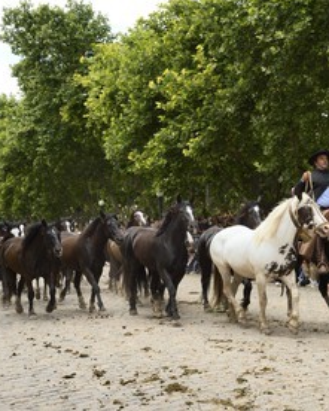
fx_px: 608
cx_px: 244
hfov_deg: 29.8
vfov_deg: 37.3
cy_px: 207
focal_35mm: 50
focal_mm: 35
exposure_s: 1/500
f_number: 8
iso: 400
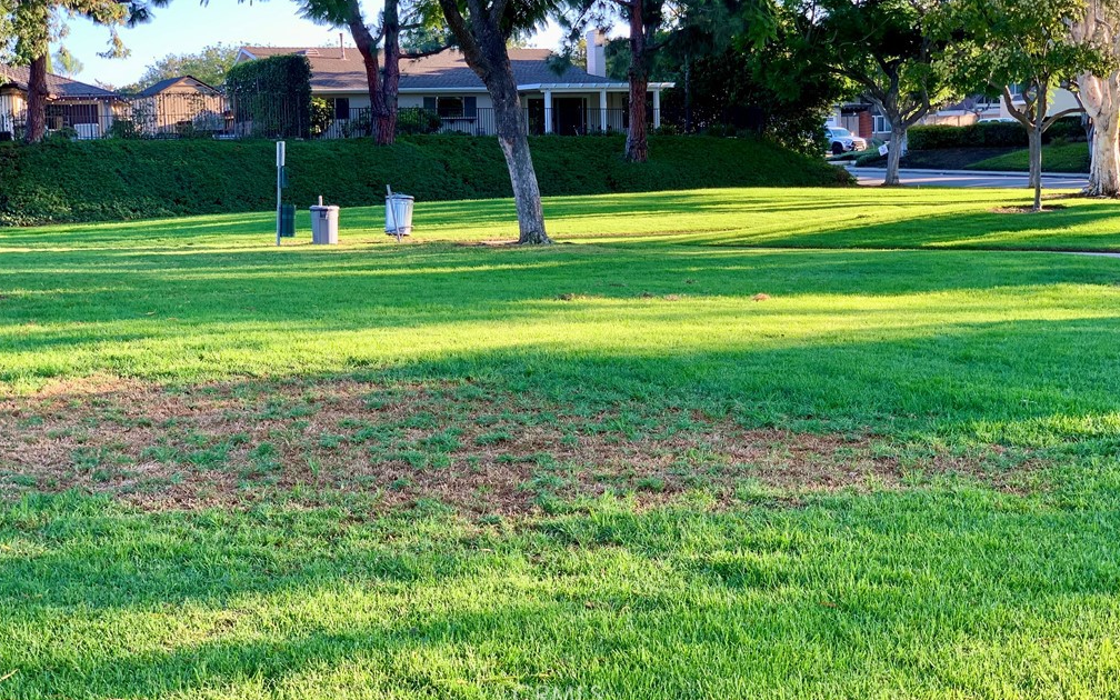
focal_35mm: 56
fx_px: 1709
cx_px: 558
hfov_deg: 36.3
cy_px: 284
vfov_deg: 23.1
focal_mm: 6
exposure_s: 1/62
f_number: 2.4
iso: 16
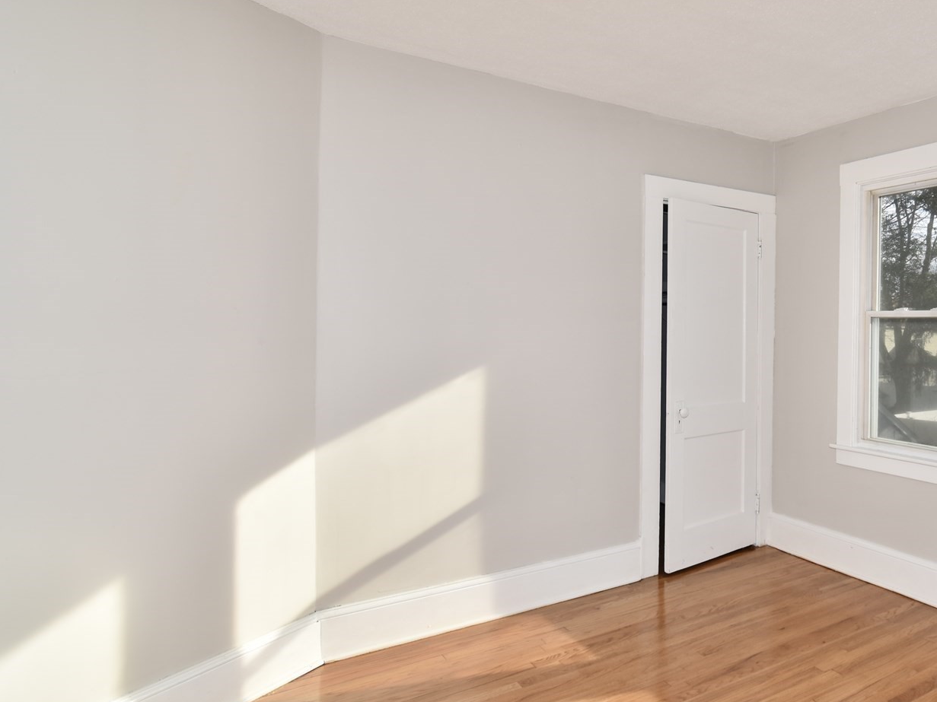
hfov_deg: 65.5
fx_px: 650
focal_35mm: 24
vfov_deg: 56.8
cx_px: 742
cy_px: 351
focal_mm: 10
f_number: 7.1
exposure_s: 1/200
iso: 100
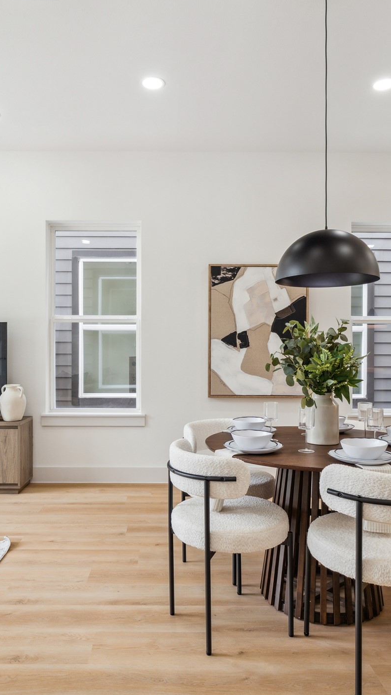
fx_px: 479
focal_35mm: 26
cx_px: 196
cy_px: 352
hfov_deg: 44.4
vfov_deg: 71.9
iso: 200
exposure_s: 1/6
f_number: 9
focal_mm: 16
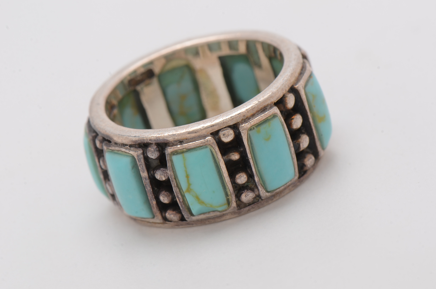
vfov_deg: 10.7
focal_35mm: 128
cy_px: 144
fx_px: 1541
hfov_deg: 16.1
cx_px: 218
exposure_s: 1/125
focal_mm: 85
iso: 200
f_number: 18
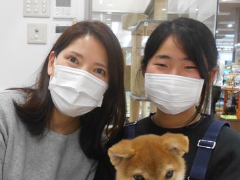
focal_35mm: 42
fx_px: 291
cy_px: 109
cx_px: 97
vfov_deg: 34.3
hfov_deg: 44.5
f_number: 3.2
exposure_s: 1/30
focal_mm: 4.6
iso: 280
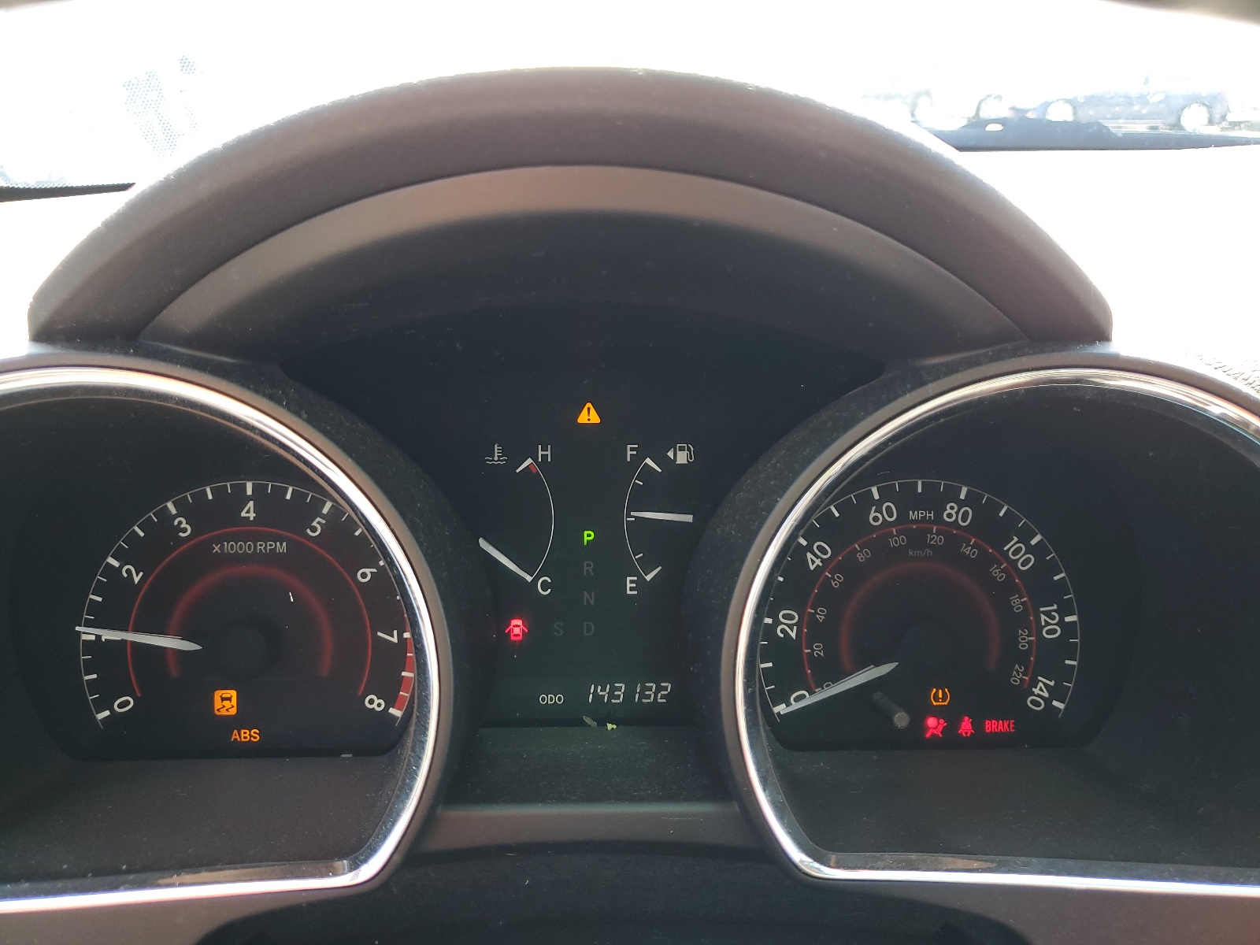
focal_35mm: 26
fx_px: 946
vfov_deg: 53.1
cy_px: 472
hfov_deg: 67.3
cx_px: 630
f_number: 1.5
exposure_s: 1/120
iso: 62
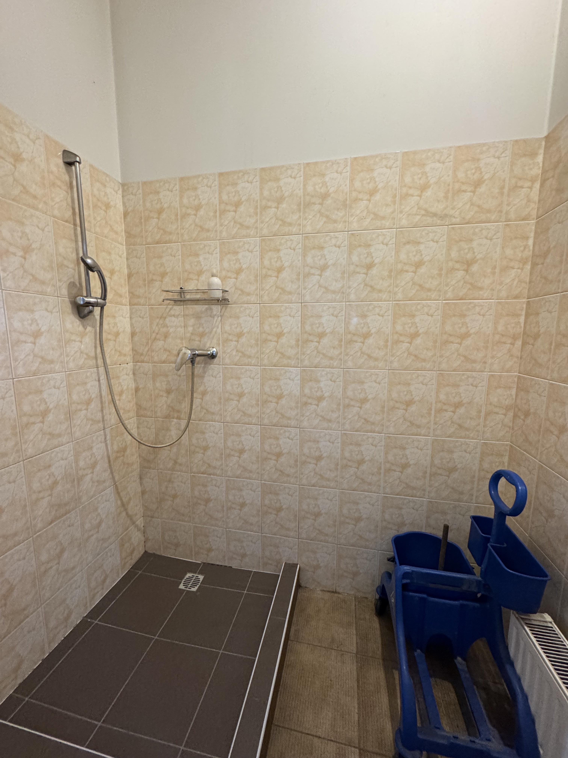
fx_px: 306
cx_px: 284
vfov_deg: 102.1
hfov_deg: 85.7
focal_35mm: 14
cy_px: 379
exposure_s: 1/60
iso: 500
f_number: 2.2
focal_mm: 2.22
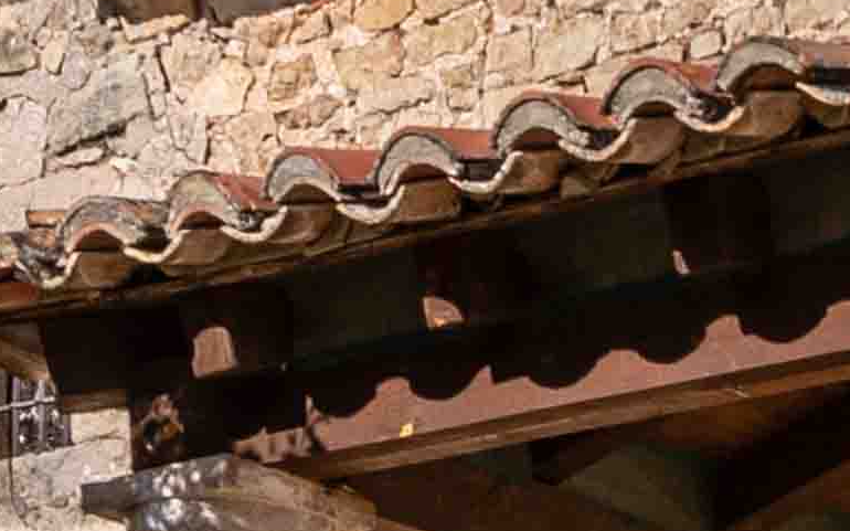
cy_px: 599
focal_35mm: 118
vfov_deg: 10.9
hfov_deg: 15.6
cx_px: 1435
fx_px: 2733
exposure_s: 1/640
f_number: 8
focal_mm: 15
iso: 250
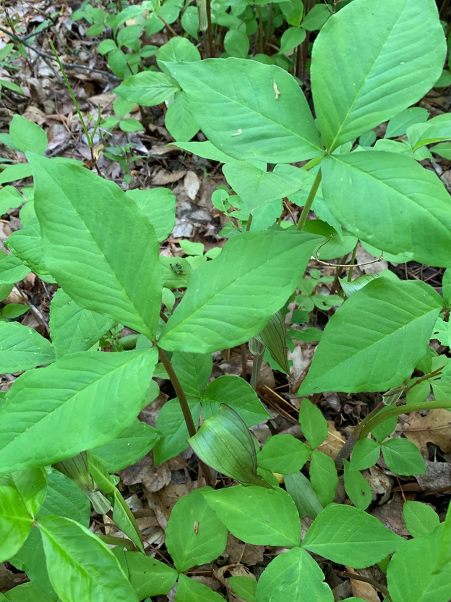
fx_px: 556
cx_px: 210
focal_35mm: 32
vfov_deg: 56.8
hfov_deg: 44.1
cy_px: 300
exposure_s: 1/60
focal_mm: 4.25
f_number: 1.8
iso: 100
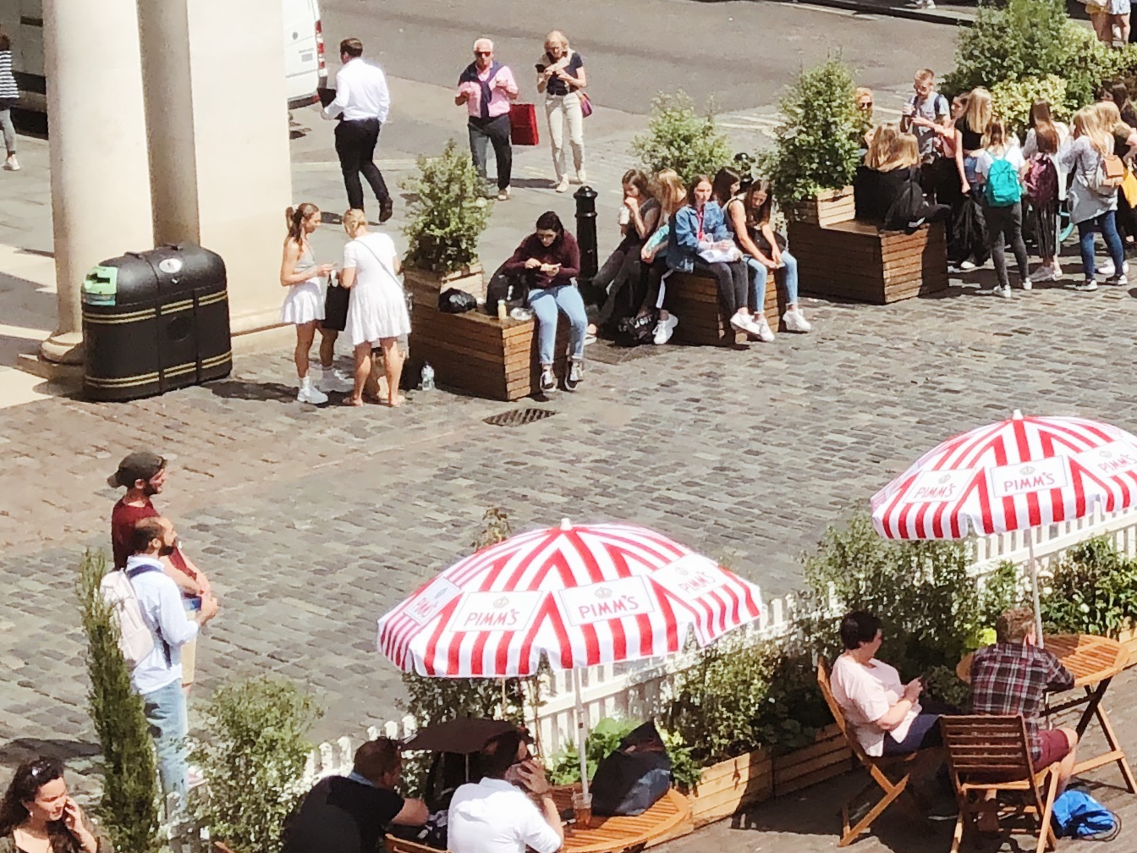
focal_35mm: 84
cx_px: 1657
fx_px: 2759
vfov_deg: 17.1
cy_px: -28
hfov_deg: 20.3
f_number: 1.8
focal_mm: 3.99
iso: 20
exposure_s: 1/2183
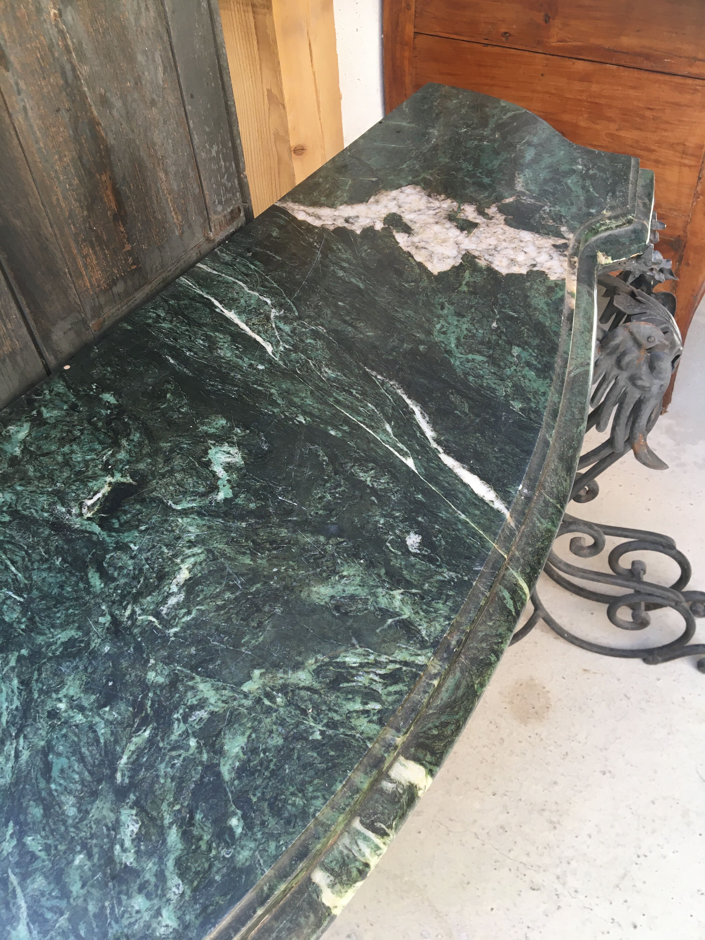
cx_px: 352
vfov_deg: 61.7
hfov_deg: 48.2
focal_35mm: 29
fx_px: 787
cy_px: 470
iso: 25
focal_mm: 4.15
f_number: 2.2
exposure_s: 1/33
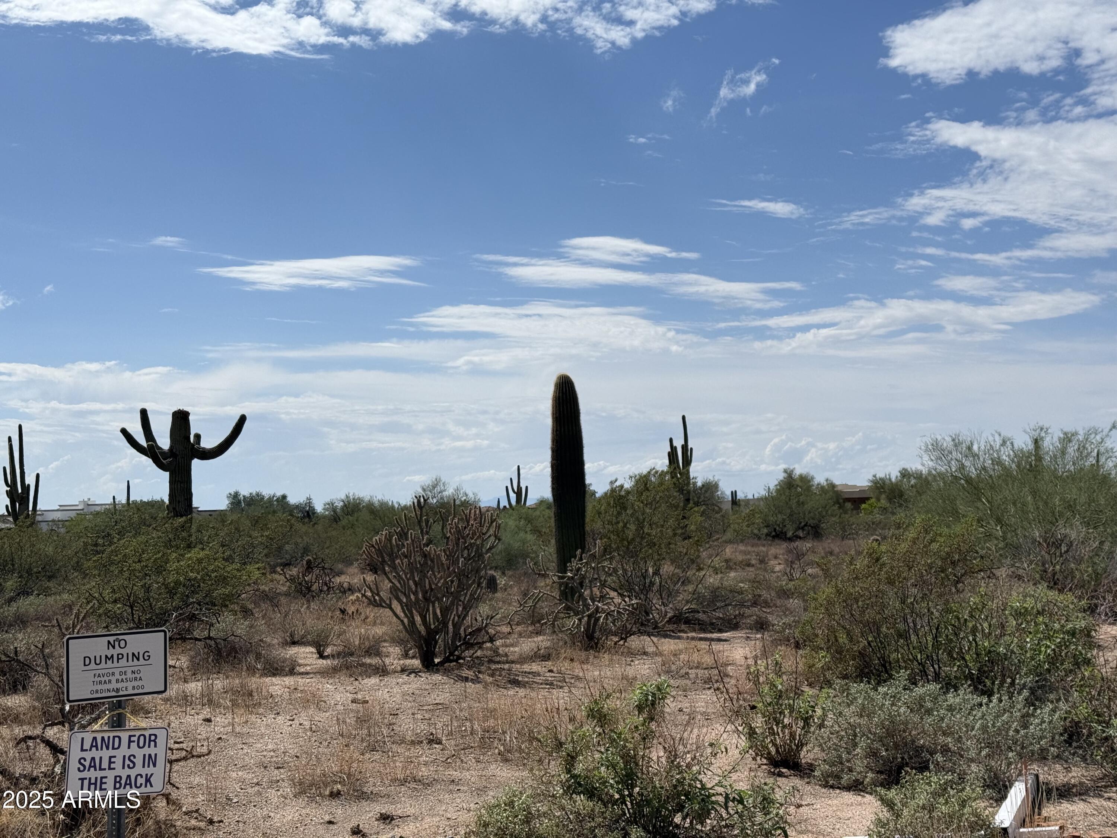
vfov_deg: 30.3
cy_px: 419
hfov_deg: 39.7
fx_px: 1549
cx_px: 558
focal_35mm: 48
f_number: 1.78
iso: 50
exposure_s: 1/11364
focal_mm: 6.76
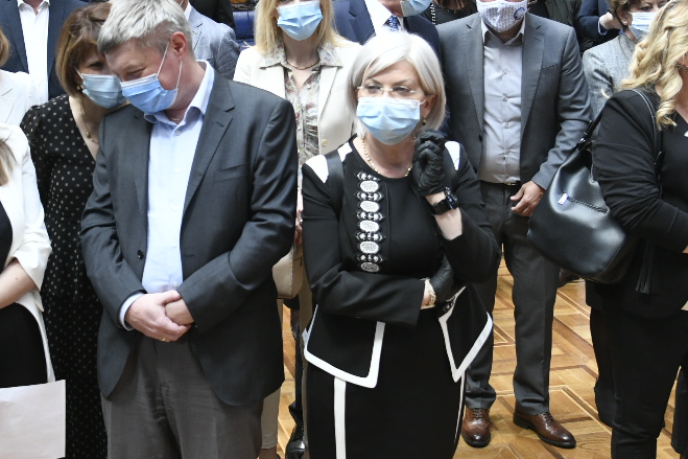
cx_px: 195
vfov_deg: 22.9
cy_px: 170
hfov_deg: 33.4
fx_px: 1127
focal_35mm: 59
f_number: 4
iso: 1600
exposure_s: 1/250
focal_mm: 24
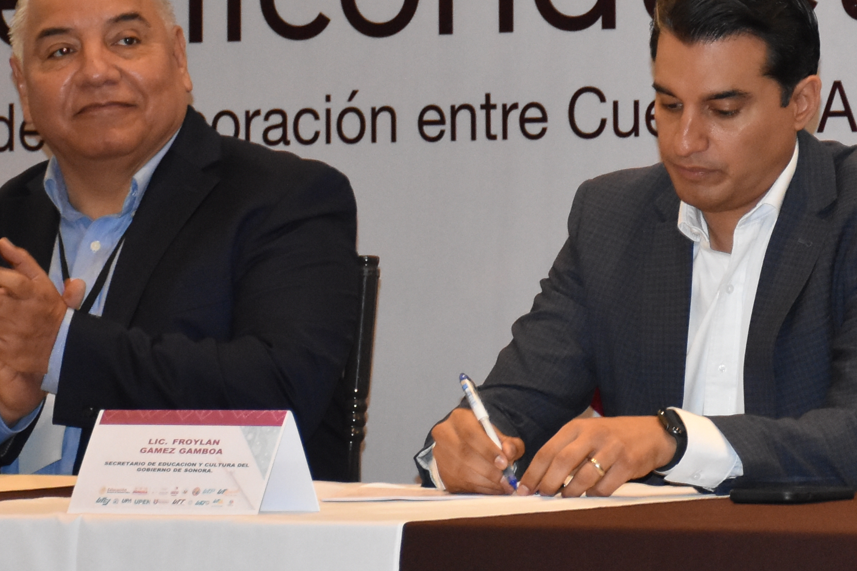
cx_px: 865
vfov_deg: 6.5
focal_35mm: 211
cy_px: 114
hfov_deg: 9.7
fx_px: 5023
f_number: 4.8
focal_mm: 52
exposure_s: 1/60
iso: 2200
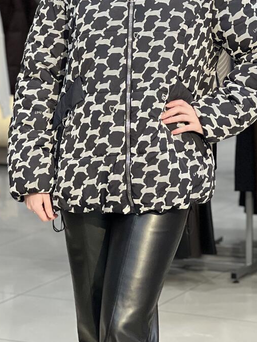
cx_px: 148
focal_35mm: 151
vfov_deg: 13.0
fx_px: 1495
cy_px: 69
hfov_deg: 9.8
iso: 160
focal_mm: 9
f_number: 2.8
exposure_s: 1/33
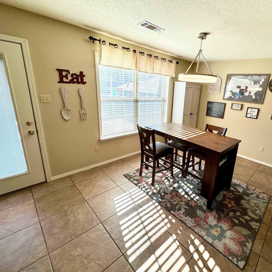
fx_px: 151
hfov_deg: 82.5
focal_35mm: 17
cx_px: 168
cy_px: 132
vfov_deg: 83.9
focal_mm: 2.22
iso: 40
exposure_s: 1/196
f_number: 2.2
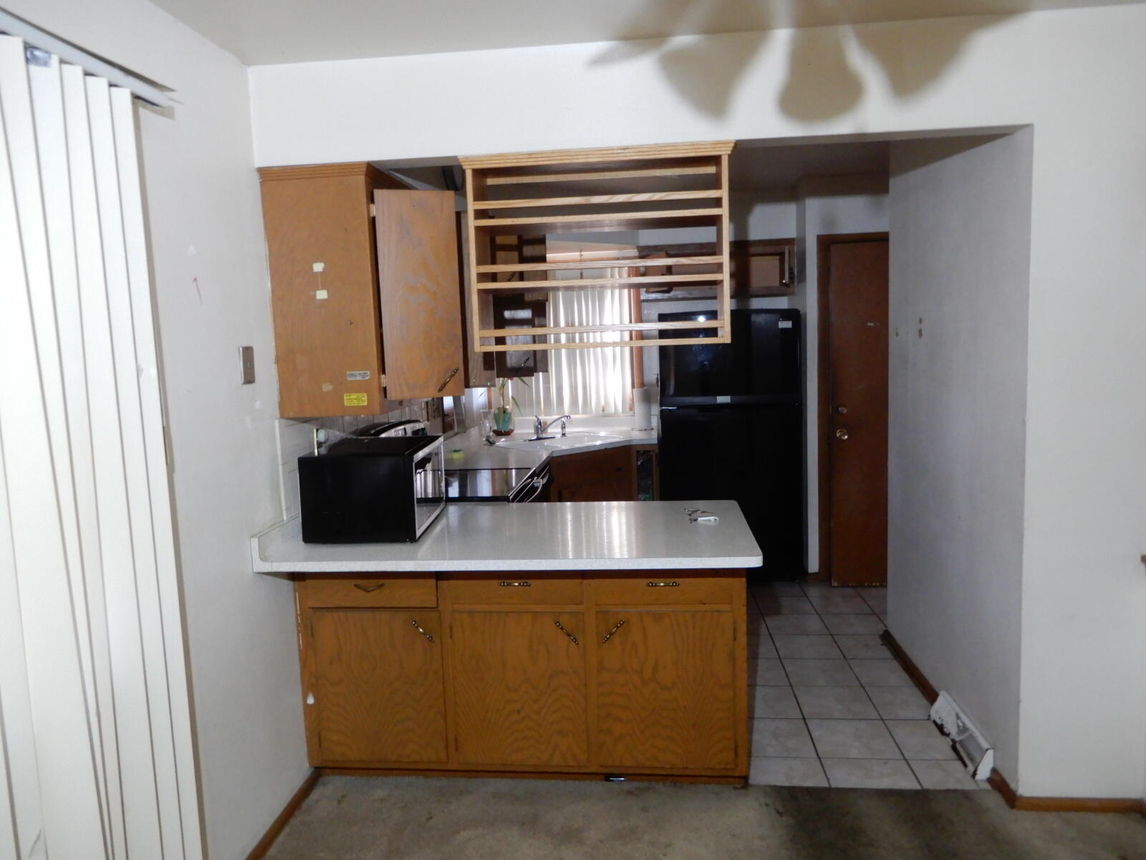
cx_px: 573
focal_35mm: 24
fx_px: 795
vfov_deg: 56.8
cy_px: 430
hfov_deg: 71.6
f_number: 3.4
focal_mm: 4.3
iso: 400
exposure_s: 1/20
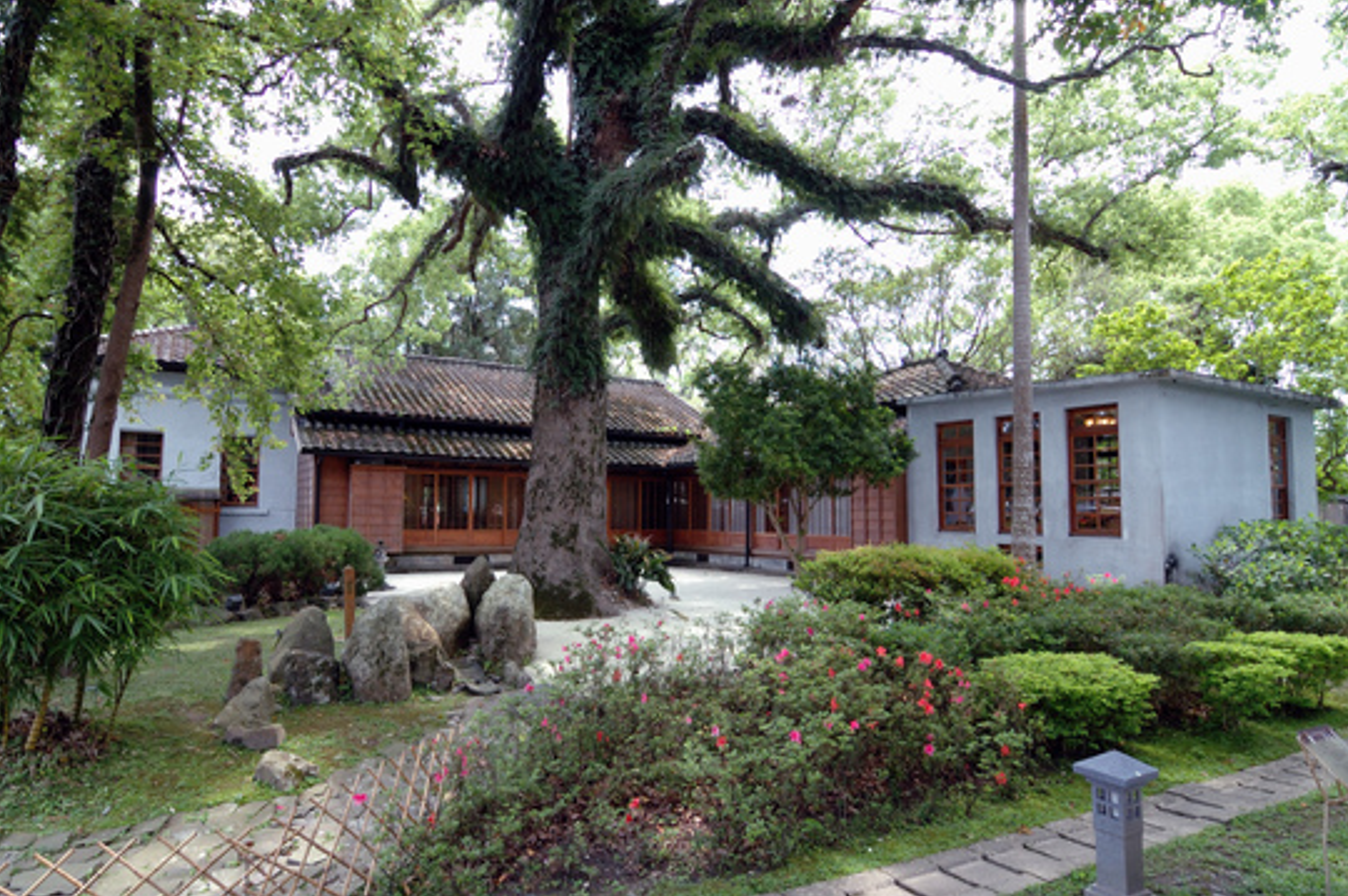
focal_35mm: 20
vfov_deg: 61.8
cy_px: 475
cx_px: 649
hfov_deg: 84.0
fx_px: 748
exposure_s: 1/25
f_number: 8
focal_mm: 12
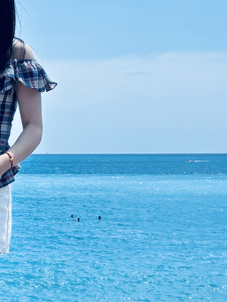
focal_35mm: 121
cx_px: -75
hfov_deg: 11.9
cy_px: -20
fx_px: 1057
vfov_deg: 15.9
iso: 50
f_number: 1.6
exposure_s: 1/4255
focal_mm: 5.96
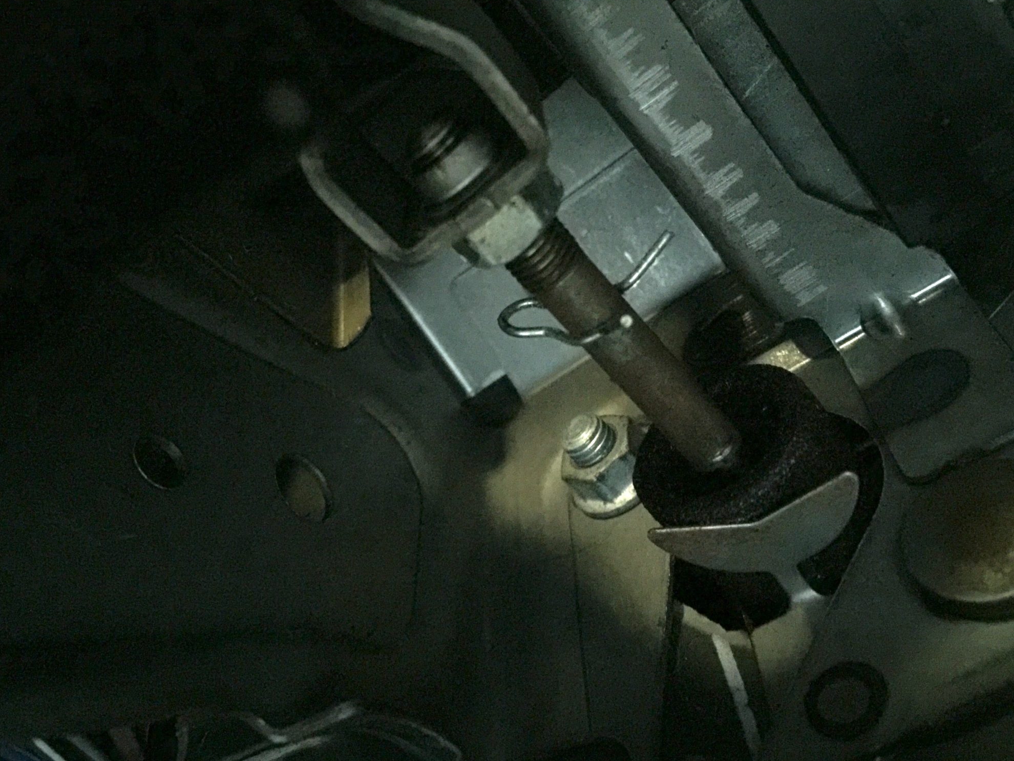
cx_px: 508
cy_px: 386
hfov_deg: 60.0
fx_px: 879
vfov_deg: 46.8
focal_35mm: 30
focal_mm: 4.15
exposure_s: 1/4
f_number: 2.2
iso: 500
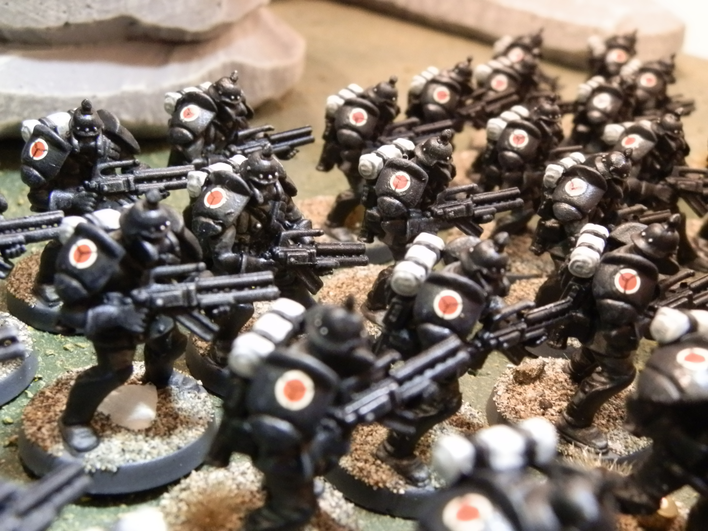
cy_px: 266
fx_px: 757
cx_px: 354
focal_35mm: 37
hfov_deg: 50.1
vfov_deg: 38.7
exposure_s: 1/8
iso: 400
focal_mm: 6.78
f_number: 3.3
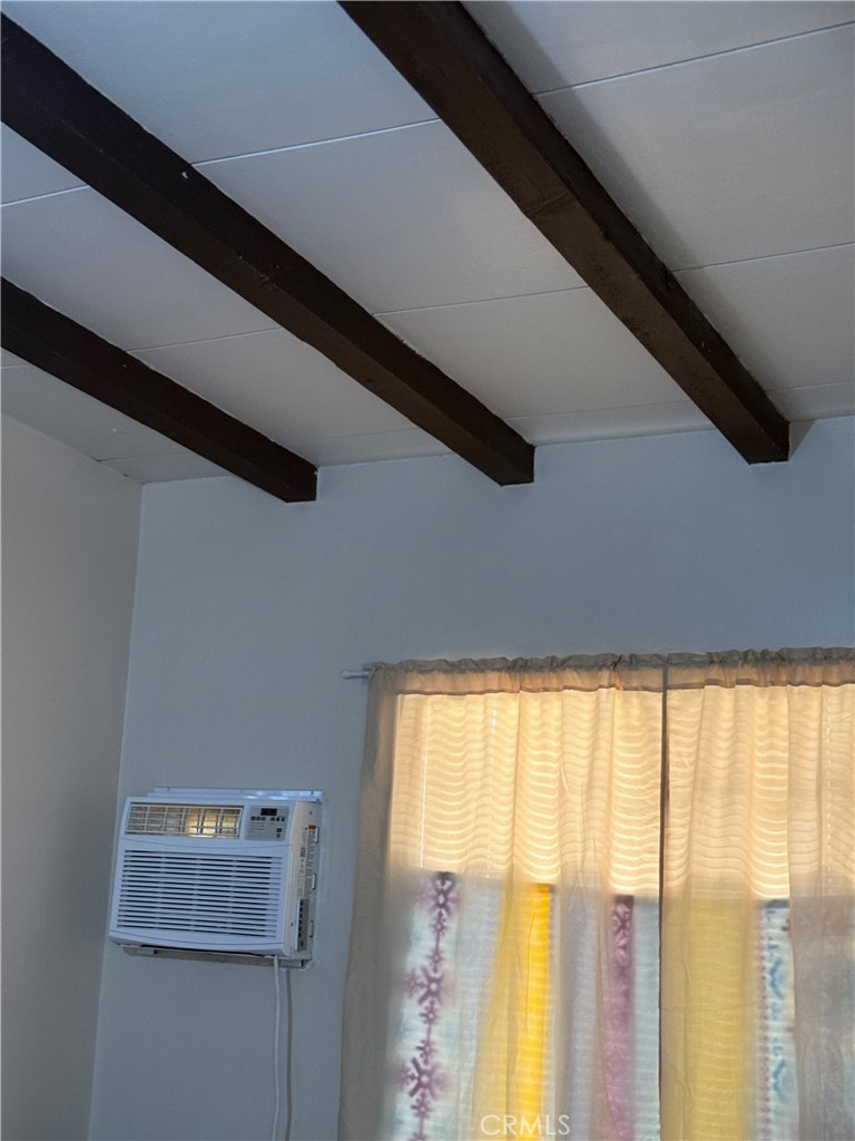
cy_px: 570
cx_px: 428
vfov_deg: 39.7
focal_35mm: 48
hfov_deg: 30.3
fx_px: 1581
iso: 200
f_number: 1.78
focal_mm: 6.76
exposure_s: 1/40
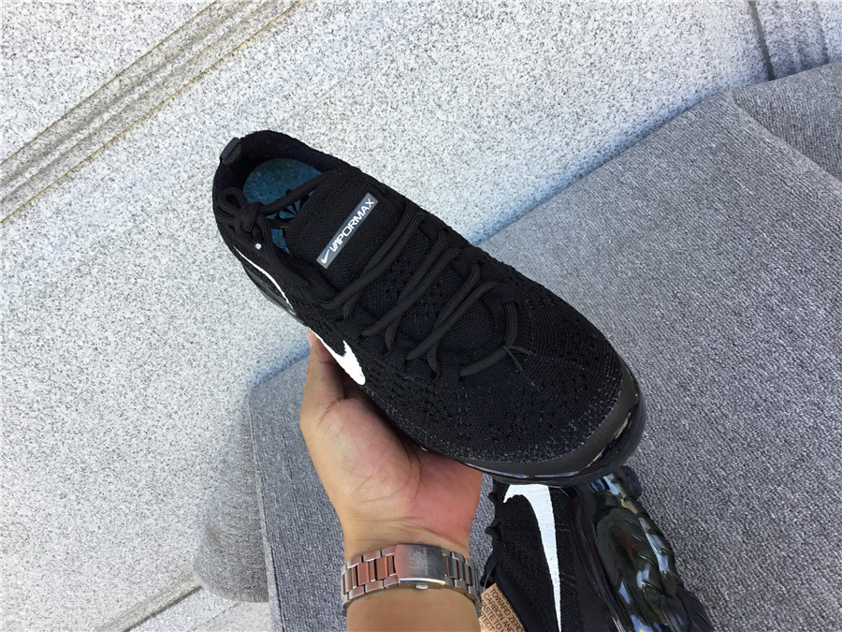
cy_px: 316
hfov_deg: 58.4
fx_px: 754
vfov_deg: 45.4
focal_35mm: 31
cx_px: 421
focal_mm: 3.3
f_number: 2.4
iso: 32
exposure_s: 1/100
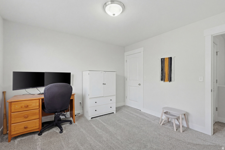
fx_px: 100
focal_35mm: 16
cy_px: 75
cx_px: 112
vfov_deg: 73.8
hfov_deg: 96.7
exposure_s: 1/320
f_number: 9
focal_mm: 16
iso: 250
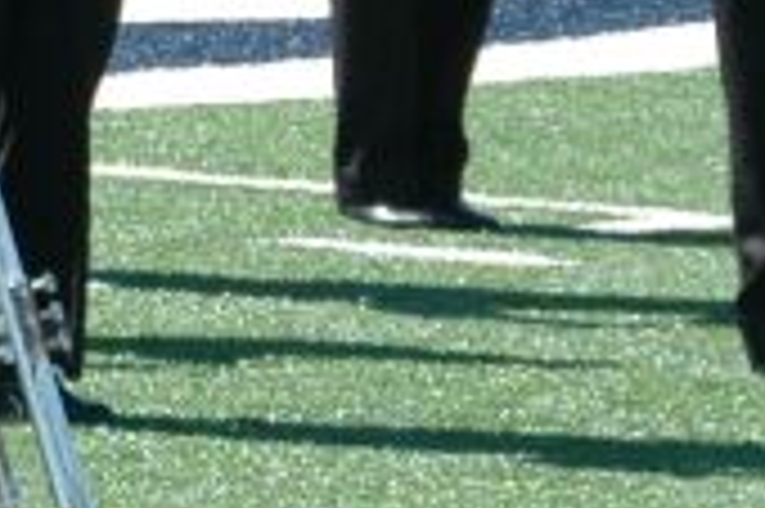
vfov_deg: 1.9
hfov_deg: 2.8
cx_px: -1017
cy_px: -54
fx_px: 15688
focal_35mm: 739
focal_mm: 82
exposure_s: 1/250
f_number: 8
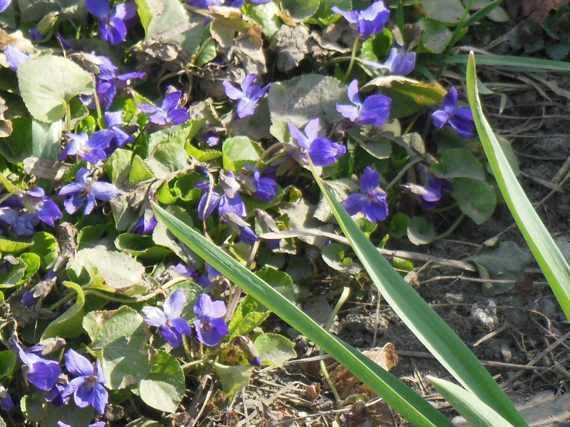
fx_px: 5911
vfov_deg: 4.1
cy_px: 164
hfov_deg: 5.5
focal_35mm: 359
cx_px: 11
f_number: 5.9
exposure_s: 1/250
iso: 250
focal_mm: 29.5
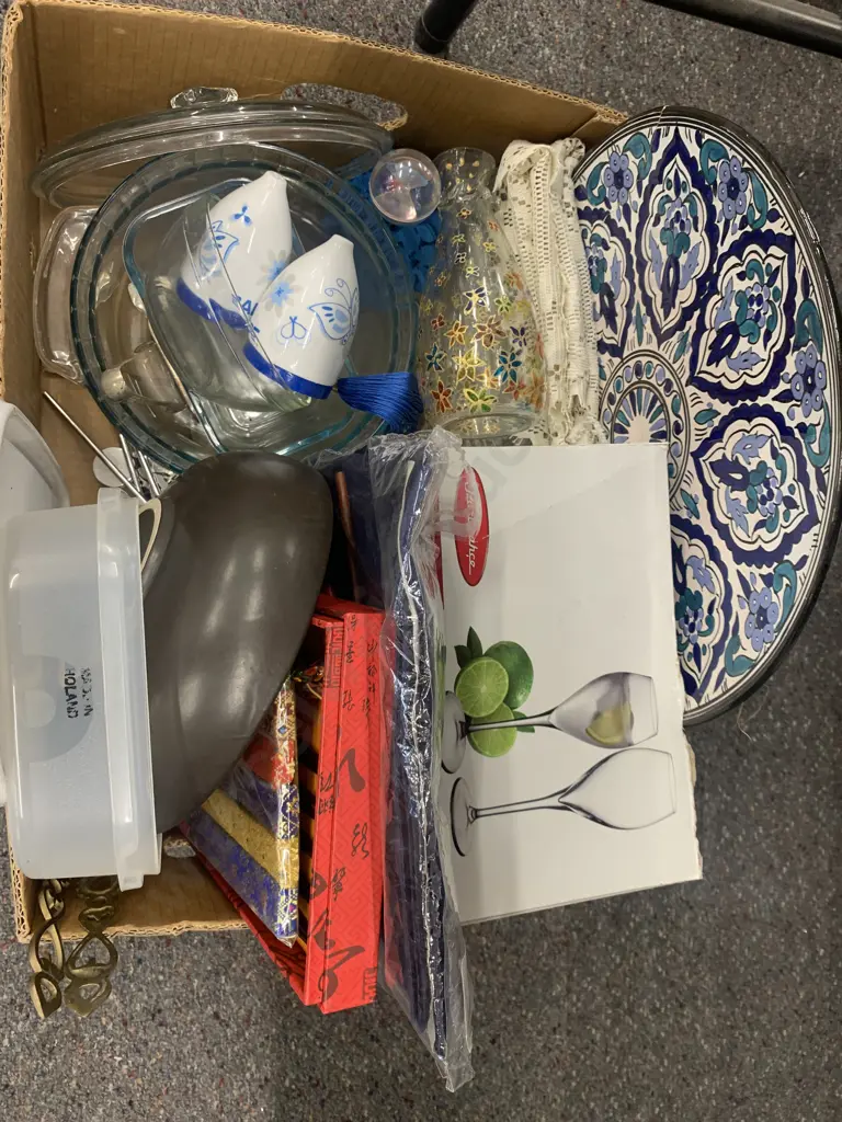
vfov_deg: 67.3
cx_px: 421
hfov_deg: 53.1
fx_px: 843
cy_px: 561
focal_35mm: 26
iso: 125
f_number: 1.8
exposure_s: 1/50
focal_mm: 4.25
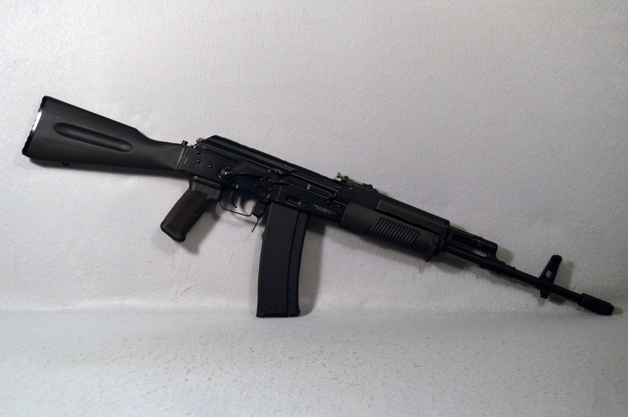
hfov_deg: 41.1
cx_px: 314
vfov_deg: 28.0
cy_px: 208
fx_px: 837
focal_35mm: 48
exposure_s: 1/125
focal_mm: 32
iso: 400
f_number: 5.6
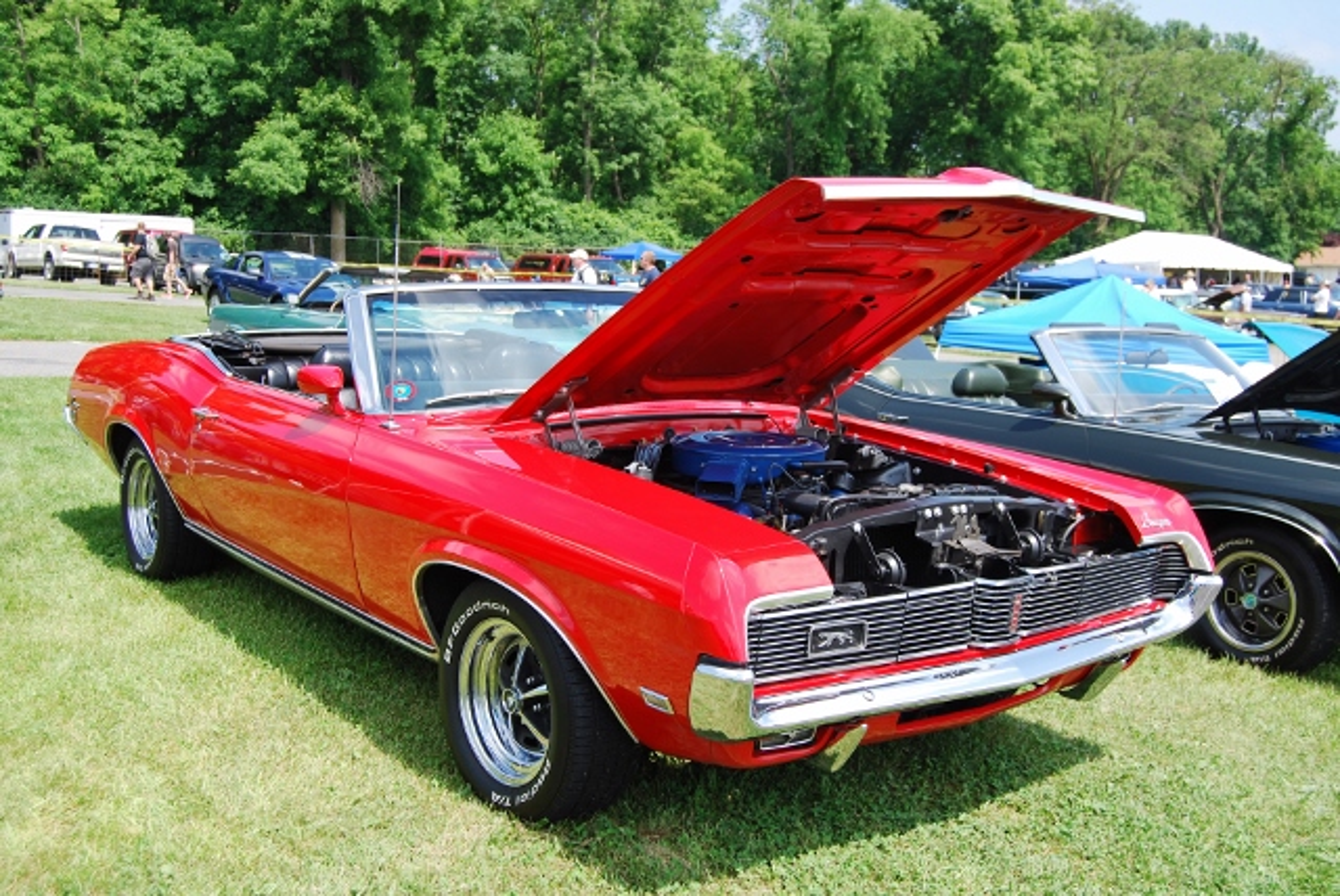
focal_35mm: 39
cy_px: 448
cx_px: 670
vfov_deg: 34.3
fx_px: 1453
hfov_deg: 49.5
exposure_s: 1/160
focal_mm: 26
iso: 100
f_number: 6.3
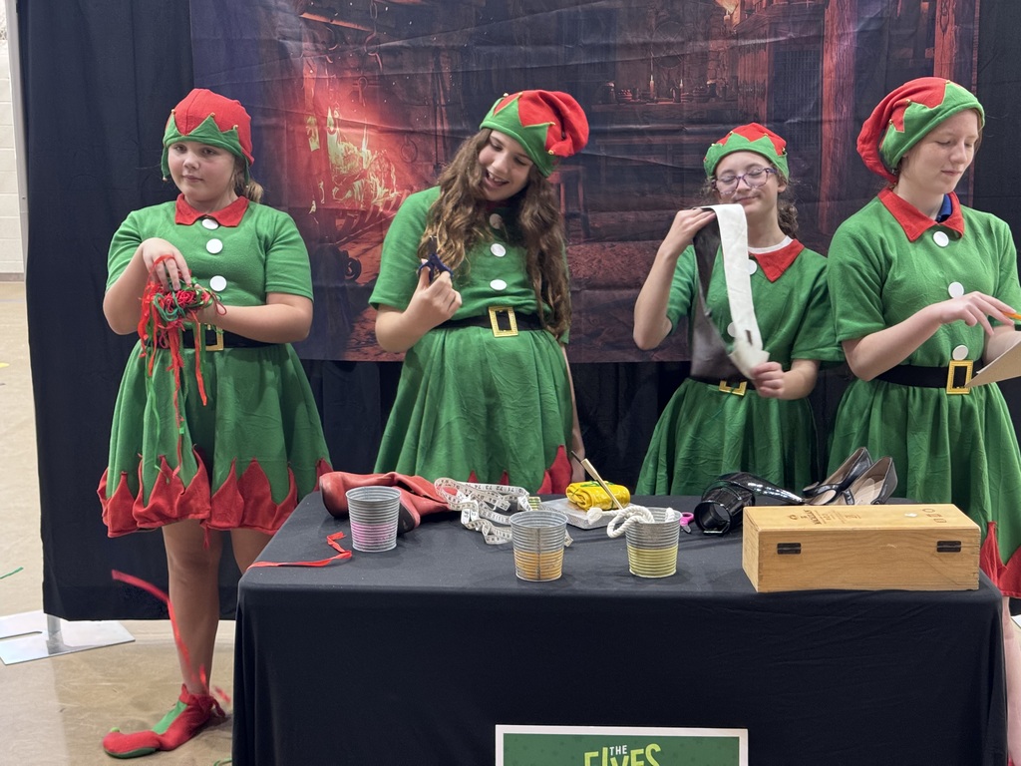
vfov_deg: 30.3
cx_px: 510
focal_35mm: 48
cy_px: 383
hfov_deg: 39.7
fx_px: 1416
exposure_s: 1/40
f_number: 1.78
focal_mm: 6.76
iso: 200
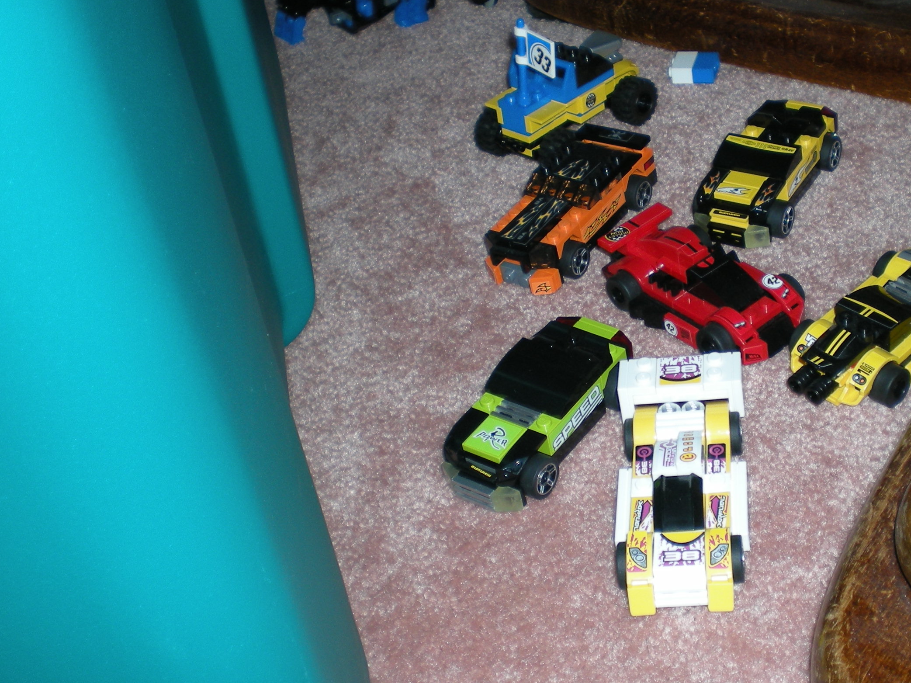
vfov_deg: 26.1
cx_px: 644
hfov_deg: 33.9
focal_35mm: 56
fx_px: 1474
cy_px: 354
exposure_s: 1/60
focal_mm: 6.3
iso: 64
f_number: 3.1
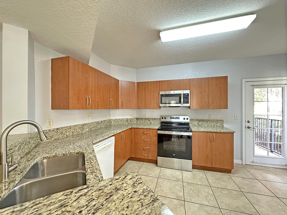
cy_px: 108
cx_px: 144
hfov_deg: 102.1
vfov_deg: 85.7
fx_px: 116
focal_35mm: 14
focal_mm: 2.22
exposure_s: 1/40
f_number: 2.2
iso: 800
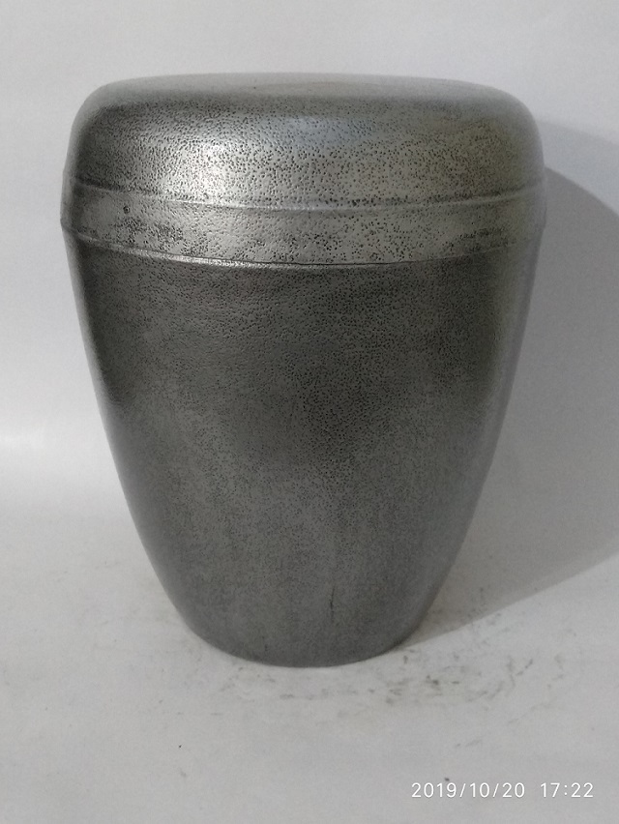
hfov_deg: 61.1
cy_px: 412
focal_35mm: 22
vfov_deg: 76.4
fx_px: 524
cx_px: 310
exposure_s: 1/20
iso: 800
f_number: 2.2
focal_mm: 3.81
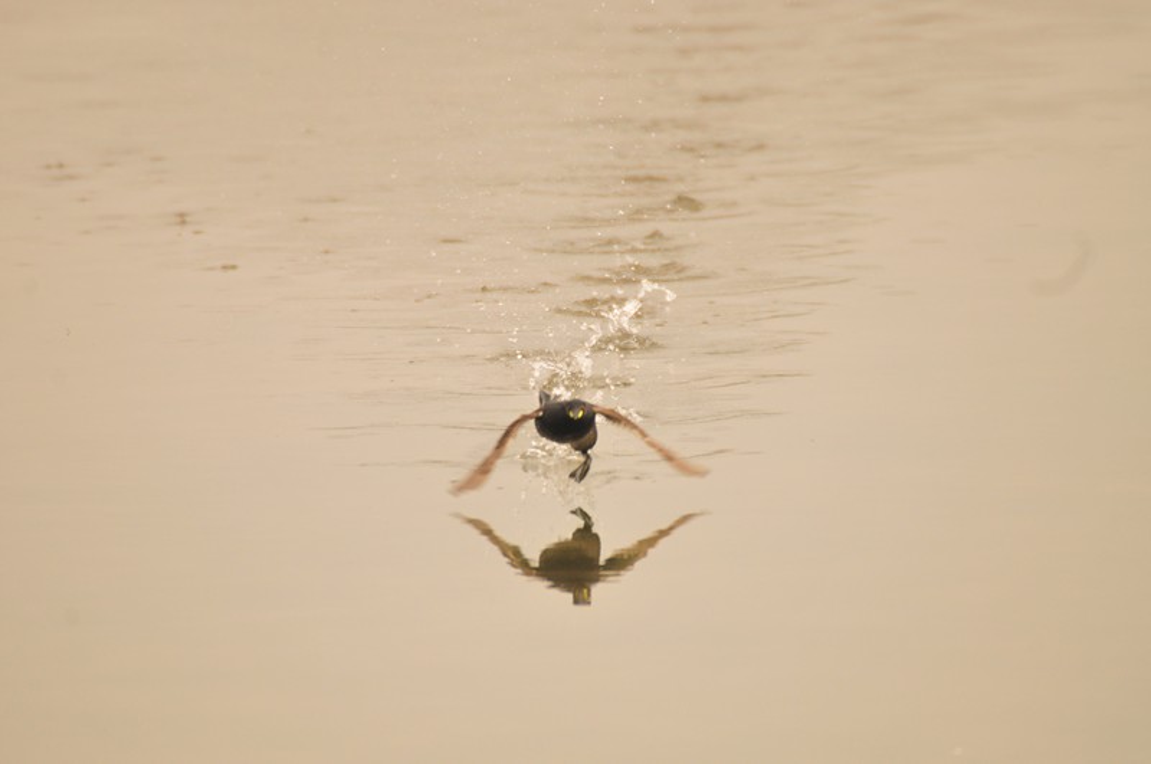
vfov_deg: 1.8
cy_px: 382
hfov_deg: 2.8
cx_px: 576
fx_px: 23945
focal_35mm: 750
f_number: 6.3
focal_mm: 500
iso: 450
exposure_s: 1/640
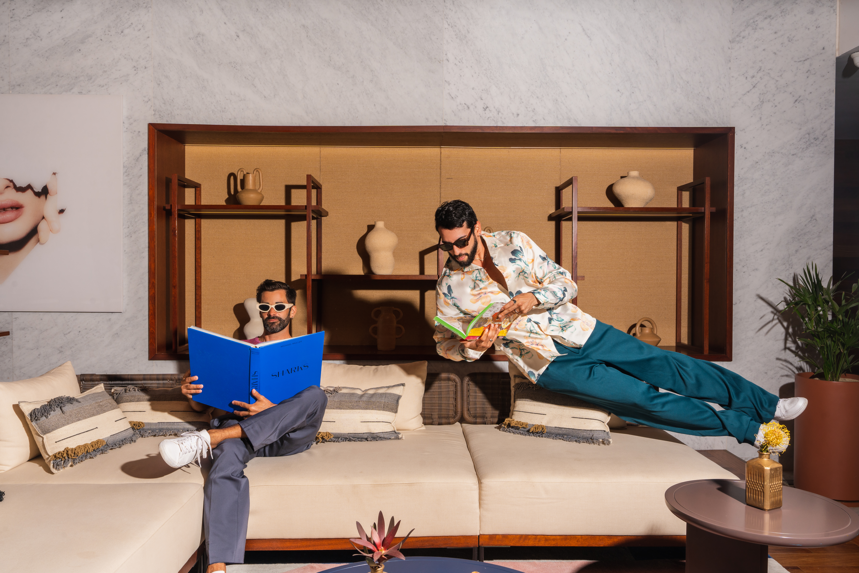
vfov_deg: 45.0
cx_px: 430
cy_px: 286
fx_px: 692
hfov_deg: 63.7
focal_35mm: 29
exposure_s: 1/250
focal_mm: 29
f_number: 11
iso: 200
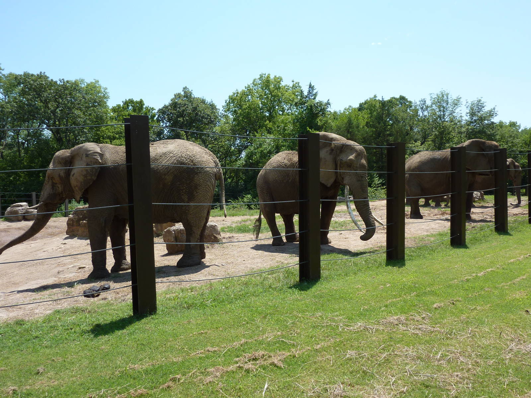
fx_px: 445
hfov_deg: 61.7
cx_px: 266
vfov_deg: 48.2
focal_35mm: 29
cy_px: 199
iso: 80
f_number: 3.4
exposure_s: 1/640
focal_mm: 4.7
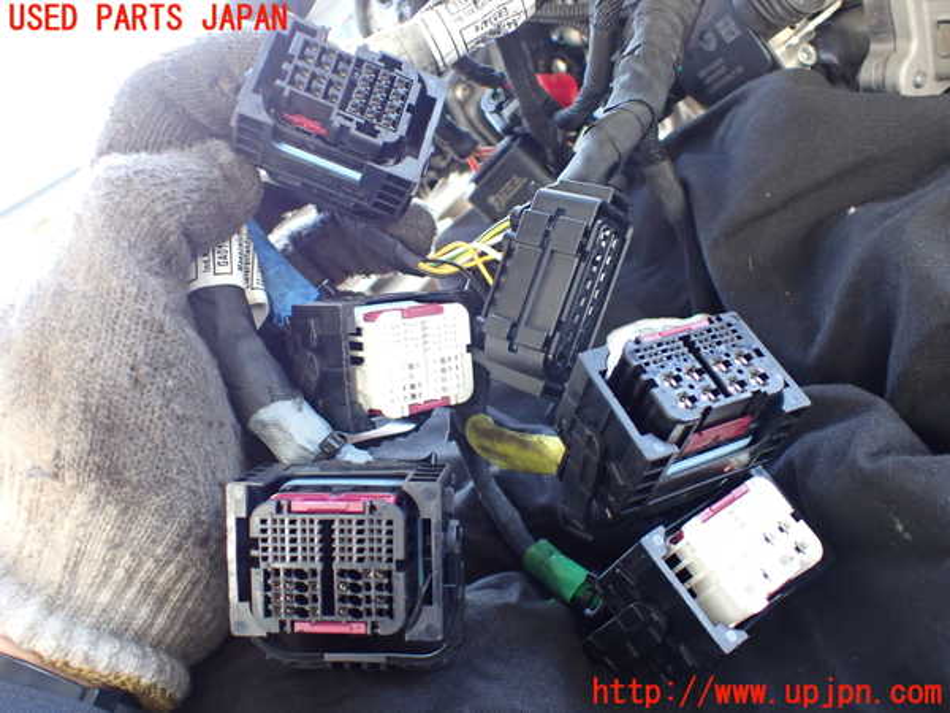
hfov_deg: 60.0
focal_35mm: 30
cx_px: 475
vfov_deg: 46.8
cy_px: 356
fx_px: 823
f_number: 2.3
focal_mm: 5.4
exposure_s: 1/125
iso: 400
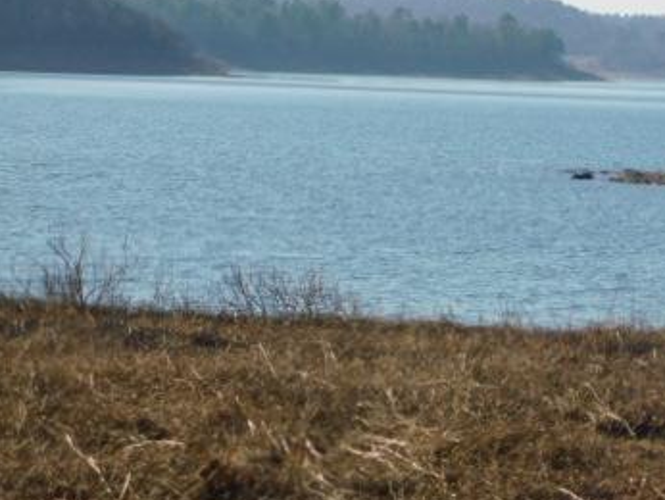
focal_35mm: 183
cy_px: 142
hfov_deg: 10.7
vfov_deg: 8.1
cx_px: 600
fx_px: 3518
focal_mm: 17.6
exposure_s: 1/1000
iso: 125
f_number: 4.6
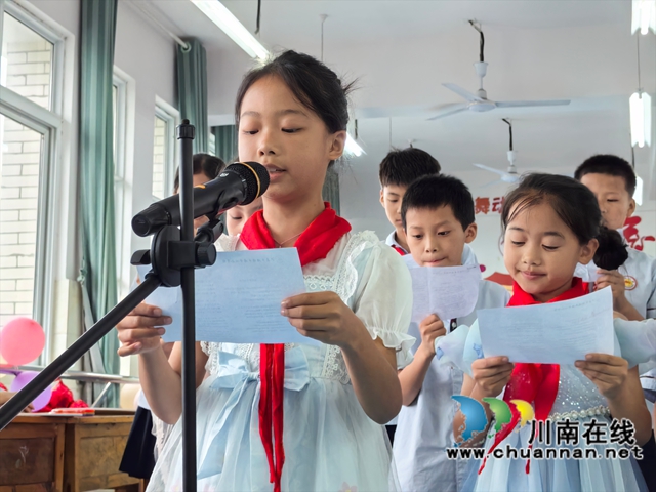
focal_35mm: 63
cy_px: 246
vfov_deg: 23.3
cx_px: 328
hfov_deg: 30.7
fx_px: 1194
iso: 250
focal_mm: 5.52
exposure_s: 1/59.8
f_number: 1.9
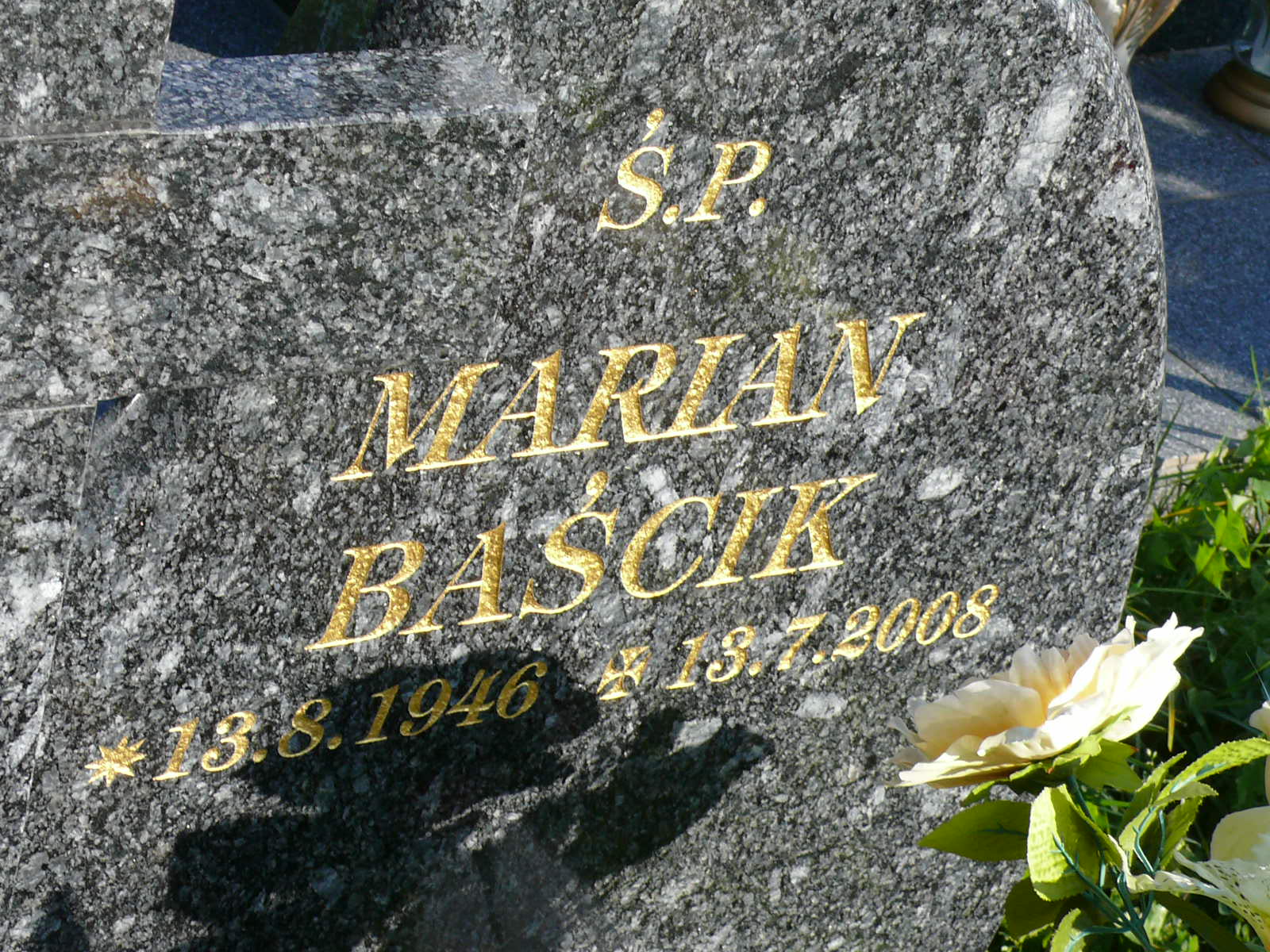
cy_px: 476
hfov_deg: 18.7
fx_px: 3852
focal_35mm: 105
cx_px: 635
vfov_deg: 14.1
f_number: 5.6
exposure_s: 1/250
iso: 100
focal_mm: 13.7
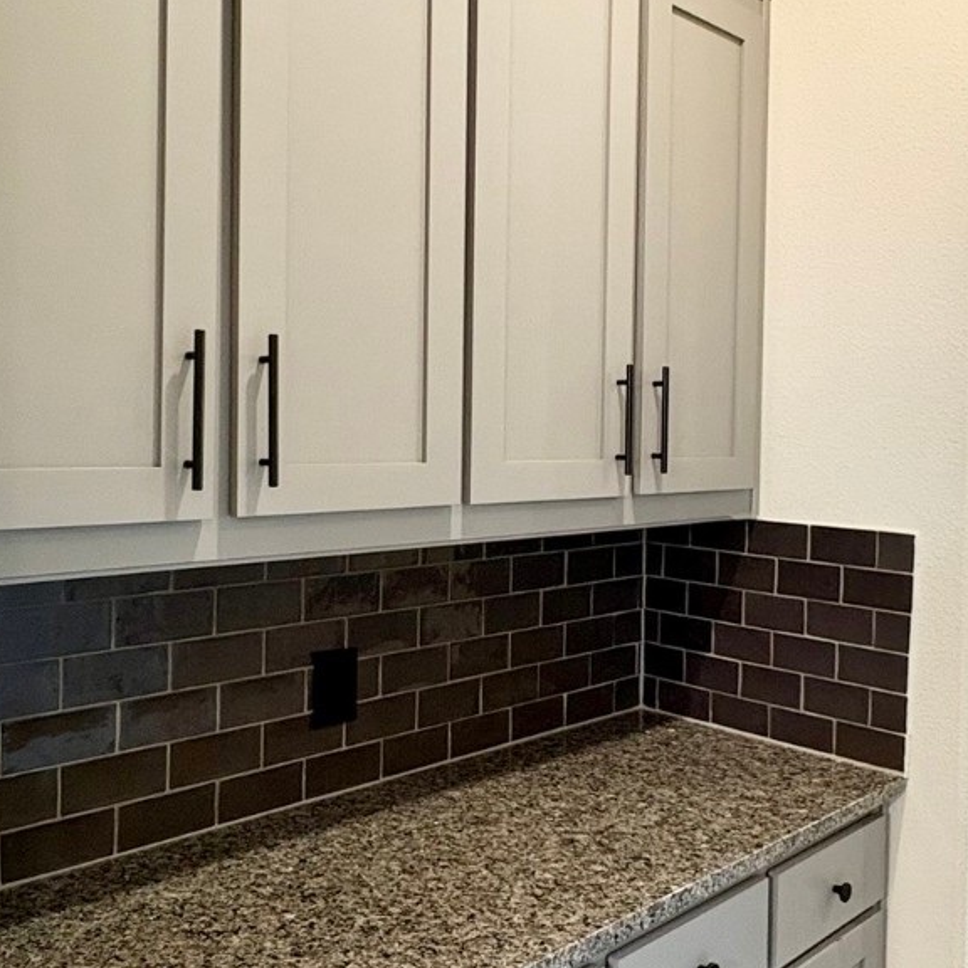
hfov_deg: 49.1
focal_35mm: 33
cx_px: 622
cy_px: 447
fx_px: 1044
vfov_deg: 49.7
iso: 400
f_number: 2.2
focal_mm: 2.22
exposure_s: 1/60
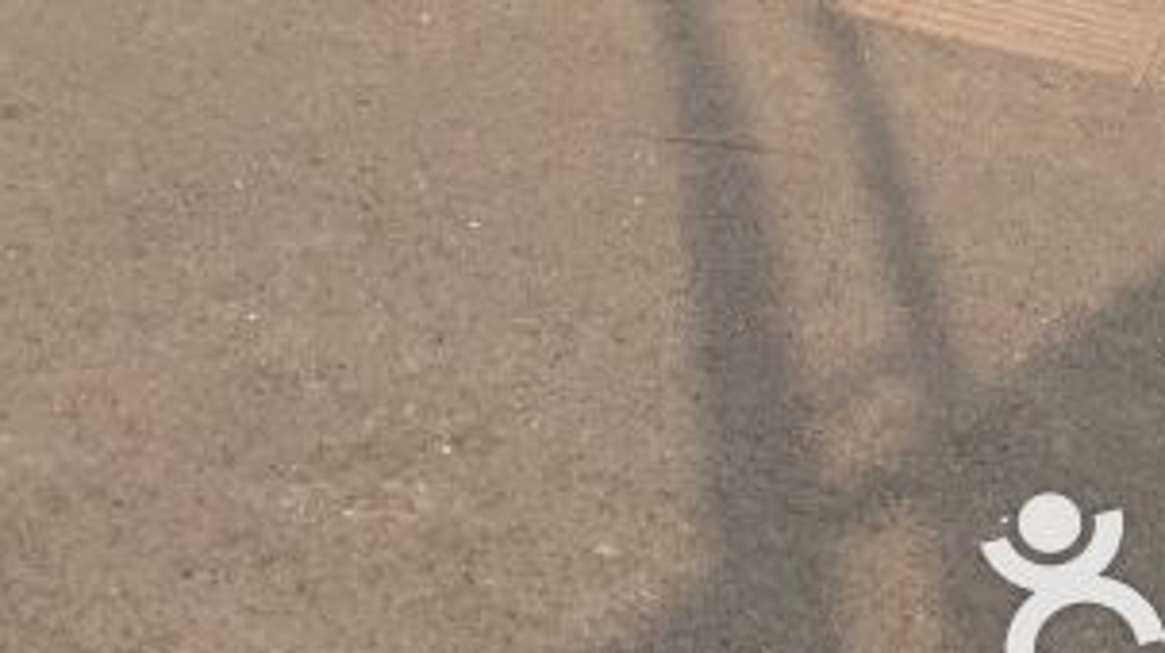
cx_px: 936
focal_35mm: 73
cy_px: -561
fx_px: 2254
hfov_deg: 28.4
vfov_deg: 14.3
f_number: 2.2
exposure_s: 1/1199
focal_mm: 4.15
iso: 32
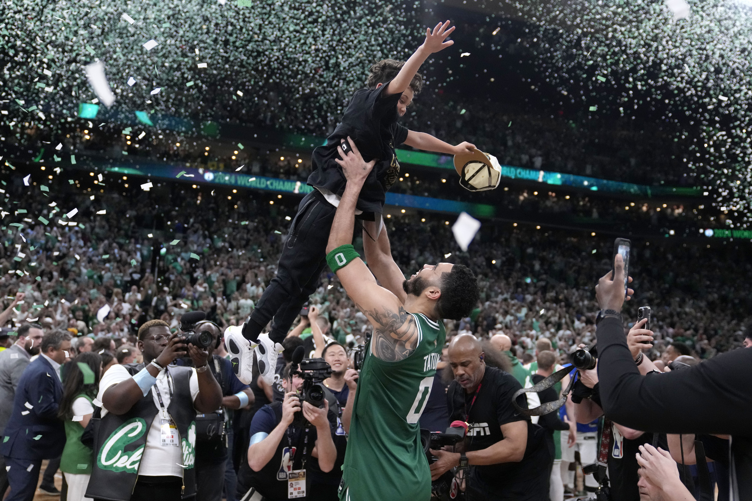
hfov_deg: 57.2
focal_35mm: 33
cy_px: 250
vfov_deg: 40.0
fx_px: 689
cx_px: 376
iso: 6400
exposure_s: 1/2500
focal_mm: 33
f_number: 2.8
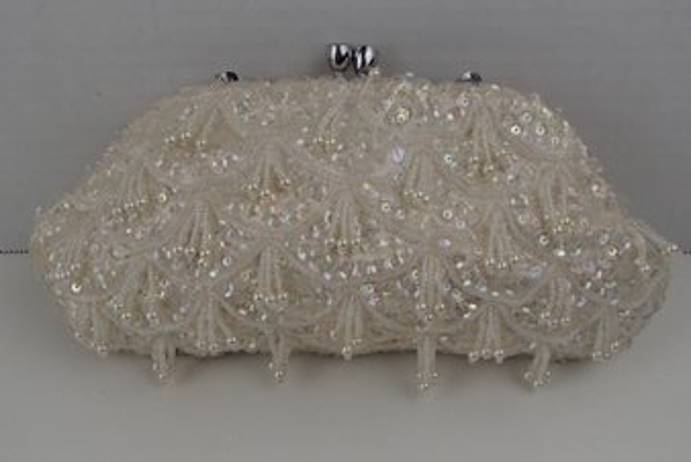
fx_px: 749
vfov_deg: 34.2
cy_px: 207
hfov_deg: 49.5
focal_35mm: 39
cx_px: 347
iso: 125
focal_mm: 6.64
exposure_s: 1/160
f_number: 4.7
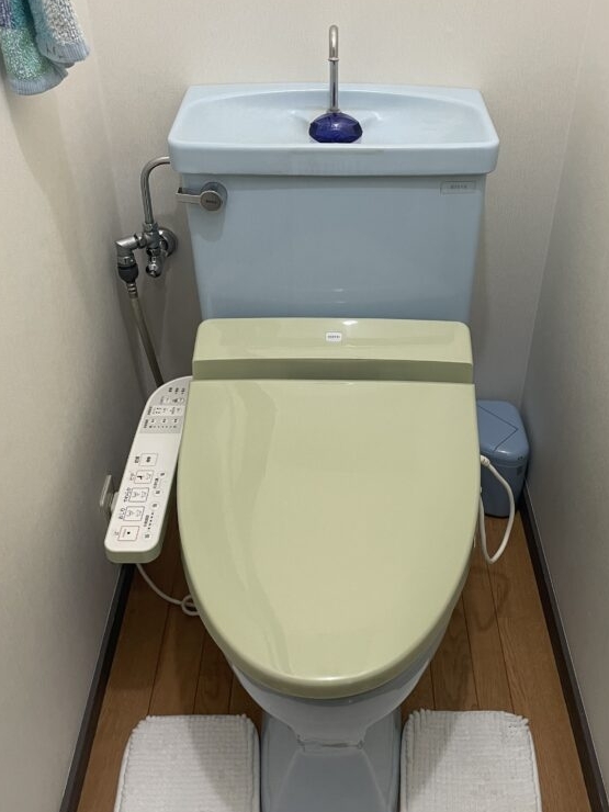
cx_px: 375
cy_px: 319
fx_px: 844
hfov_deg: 39.4
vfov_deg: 51.0
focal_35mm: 36
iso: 125
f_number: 1.6
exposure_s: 1/80
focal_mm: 4.2
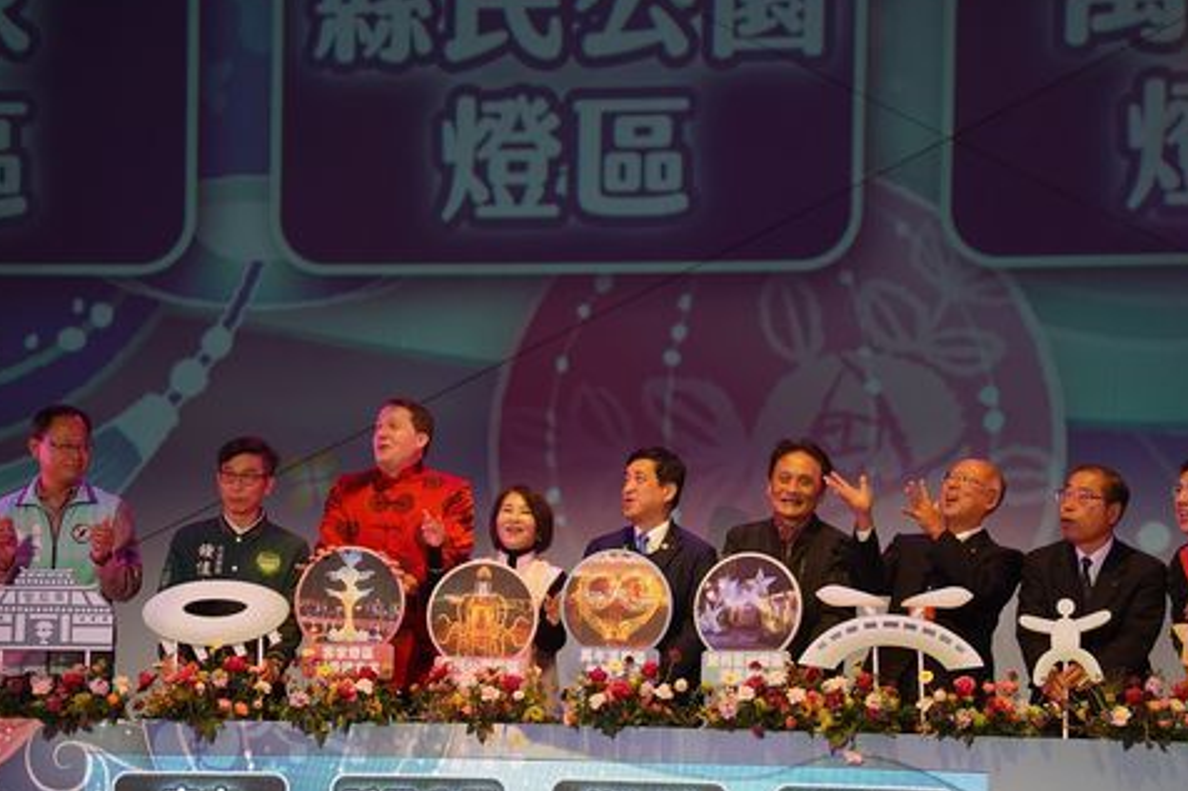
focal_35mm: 140
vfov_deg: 9.8
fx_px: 4618
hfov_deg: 14.7
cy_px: 467
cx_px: 532
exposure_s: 1/160
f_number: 5
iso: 800
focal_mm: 111
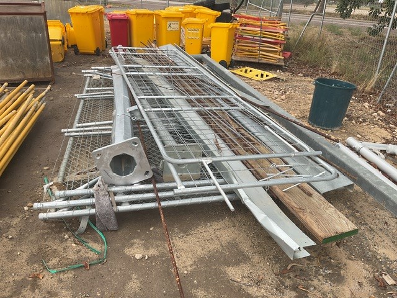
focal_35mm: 29
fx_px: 333
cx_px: 198
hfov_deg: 61.7
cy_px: 149
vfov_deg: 48.2
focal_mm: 3
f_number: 1.8
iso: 16
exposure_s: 1/312
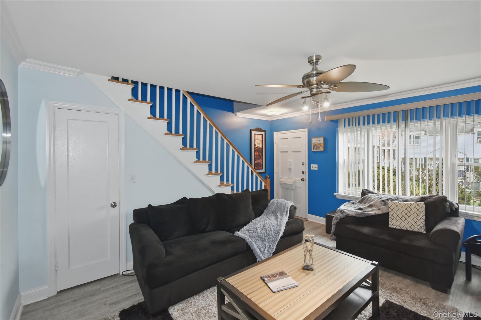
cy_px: 160
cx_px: 240
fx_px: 200
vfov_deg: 77.3
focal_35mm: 15
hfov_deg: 100.4
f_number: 4.5
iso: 400
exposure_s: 1/60
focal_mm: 10
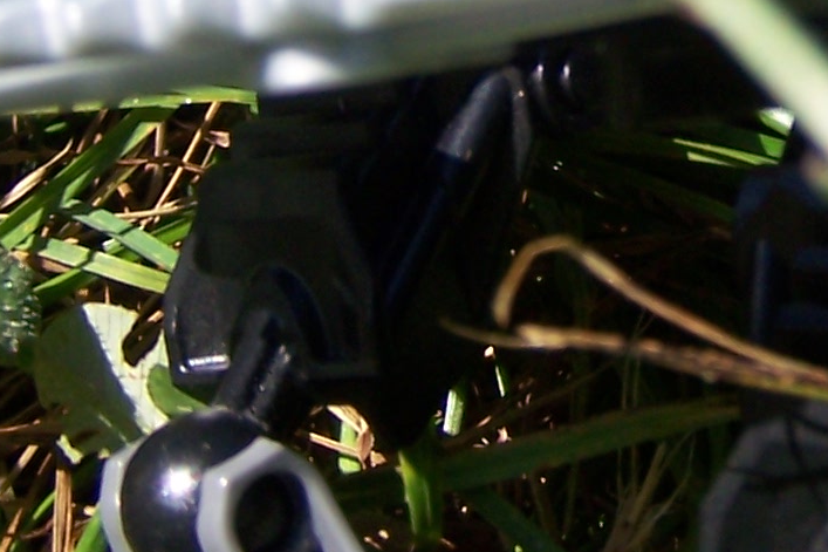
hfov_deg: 14.0
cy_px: -164
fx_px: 3311
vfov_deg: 9.4
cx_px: 858
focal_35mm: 144
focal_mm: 6.3
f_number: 2.8
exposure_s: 1/1000
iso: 80
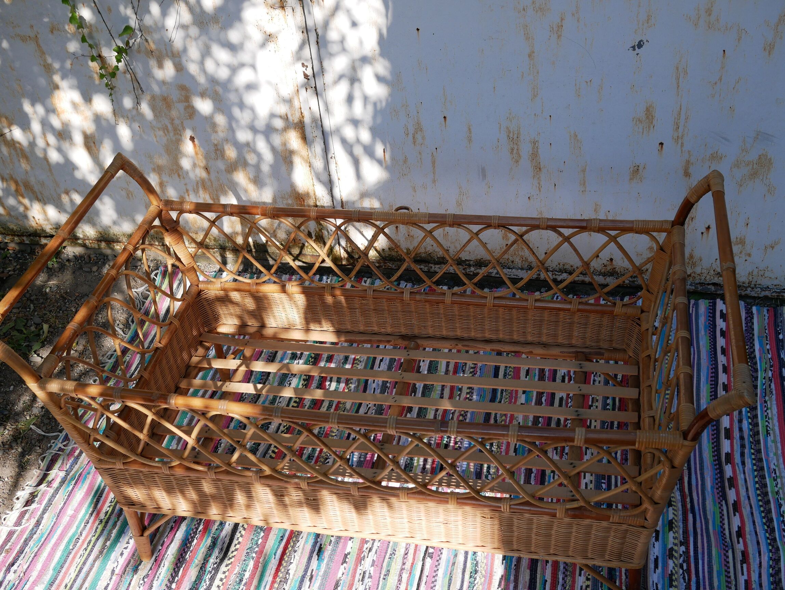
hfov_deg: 46.8
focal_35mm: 40
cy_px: 295
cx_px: 392
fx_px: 907
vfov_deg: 36.0
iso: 200
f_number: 4
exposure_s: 1/640
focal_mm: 20
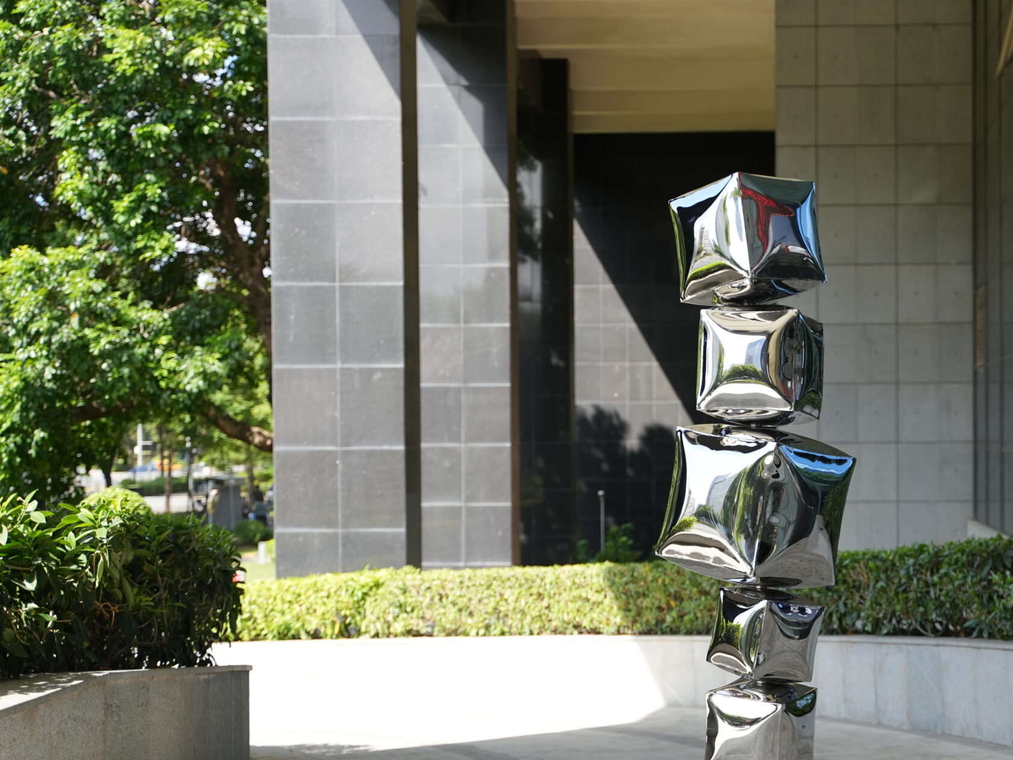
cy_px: 473
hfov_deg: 29.0
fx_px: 1932
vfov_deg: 22.2
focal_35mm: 66
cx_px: 753
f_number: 2.8
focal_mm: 45
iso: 320
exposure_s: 1/1000
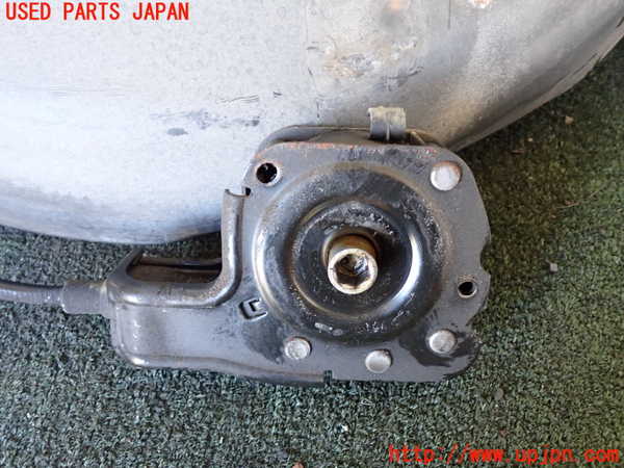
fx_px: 541
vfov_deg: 46.8
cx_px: 312
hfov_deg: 60.0
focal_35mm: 30
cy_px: 234
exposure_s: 1/30
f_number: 2.3
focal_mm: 5.4
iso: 500
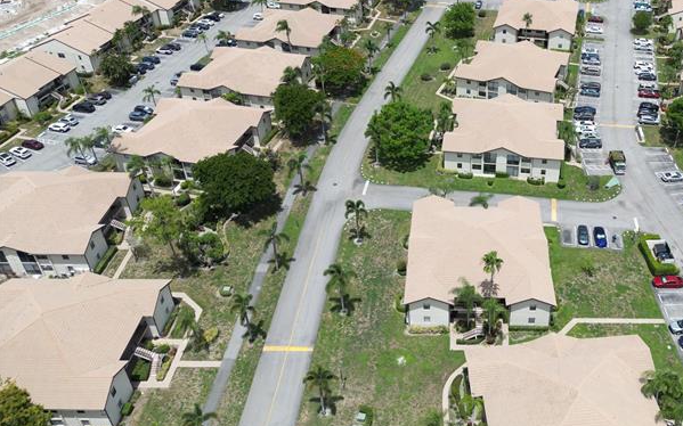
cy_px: 162
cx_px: 454
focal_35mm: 34
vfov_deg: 37.0
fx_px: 633
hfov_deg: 55.6
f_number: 1.7
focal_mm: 6.72
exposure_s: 1/3000
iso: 110
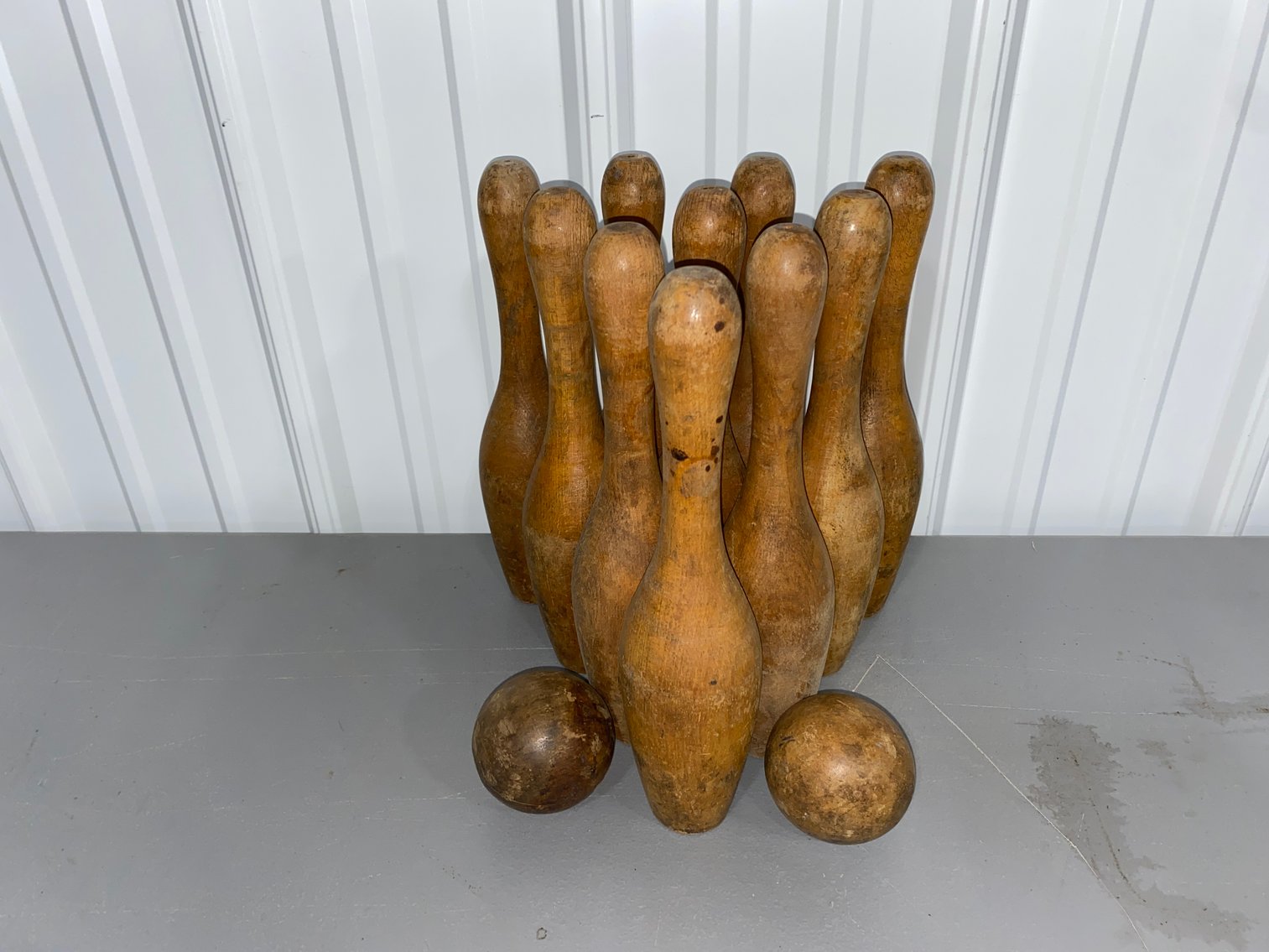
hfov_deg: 67.3
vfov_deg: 53.1
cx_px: 634
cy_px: 476
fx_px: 953
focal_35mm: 26
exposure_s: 1/36
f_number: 1.8
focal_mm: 4.25
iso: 40
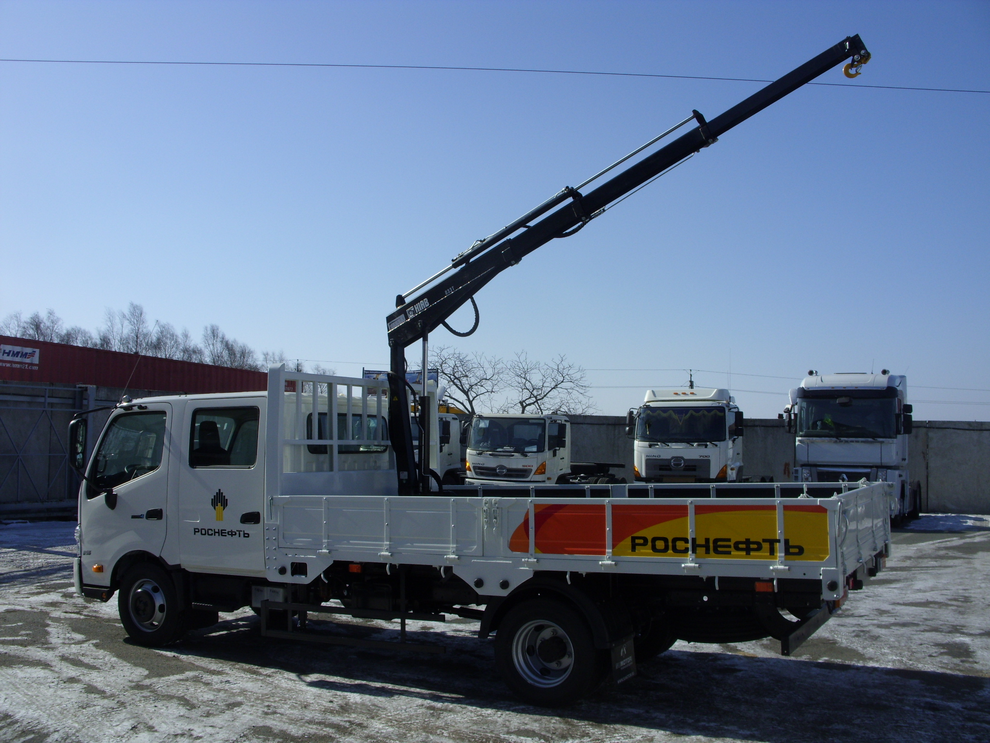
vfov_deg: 37.7
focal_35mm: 38
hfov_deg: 49.0
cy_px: 372
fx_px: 1087
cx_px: 495
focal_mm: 6.3
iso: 50
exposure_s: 1/770
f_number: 4.9
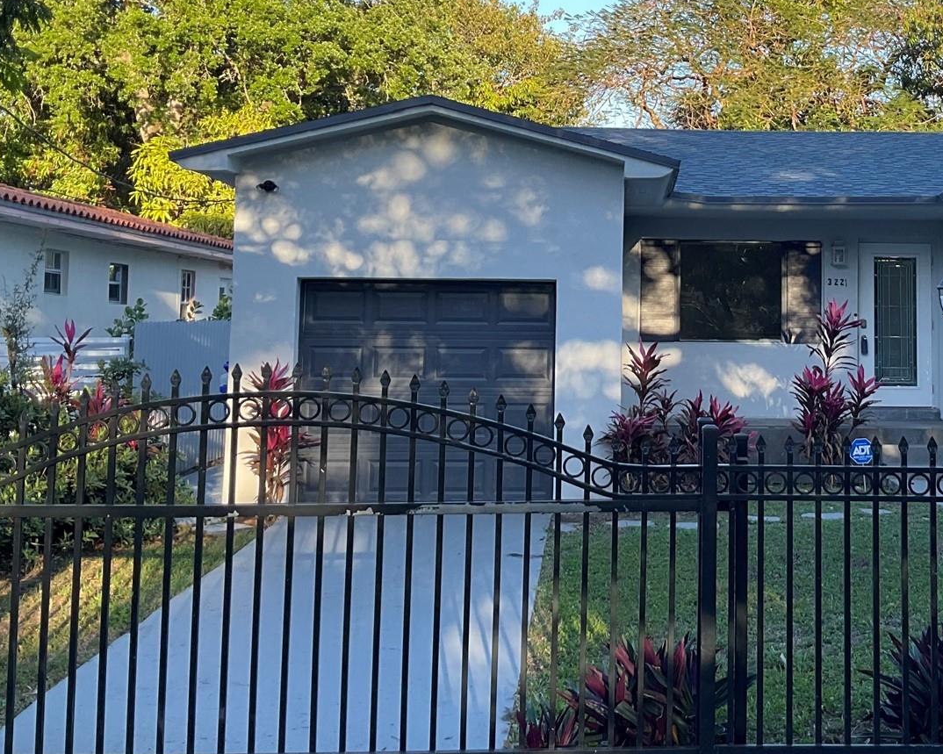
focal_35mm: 54
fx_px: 1507
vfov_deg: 27.7
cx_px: 709
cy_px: 199
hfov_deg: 34.0
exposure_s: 1/147
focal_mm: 3
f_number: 1.8
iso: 16
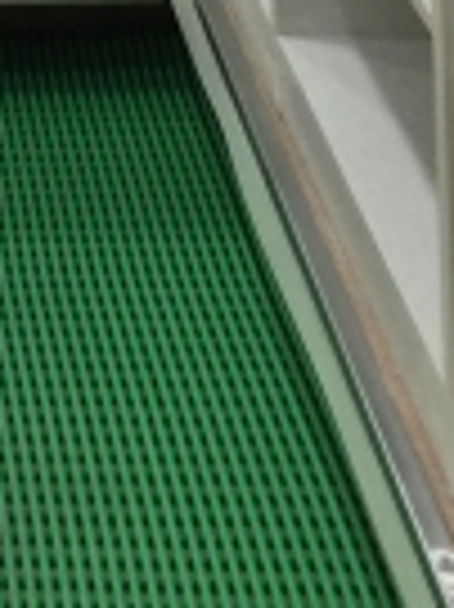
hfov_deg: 8.0
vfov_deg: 10.6
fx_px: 3013
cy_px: -603
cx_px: -580
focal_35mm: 172
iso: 40
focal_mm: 4.15
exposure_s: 1/15
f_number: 2.2
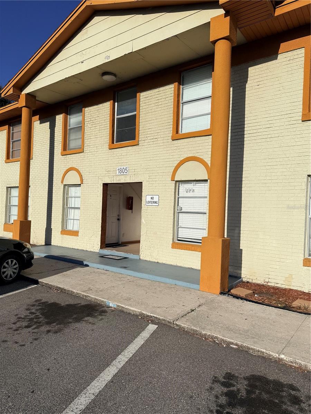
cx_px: 156
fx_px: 287
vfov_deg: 71.6
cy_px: 207
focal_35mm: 24
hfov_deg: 56.8
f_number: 1.78
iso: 80
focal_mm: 6.76
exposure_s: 1/14286
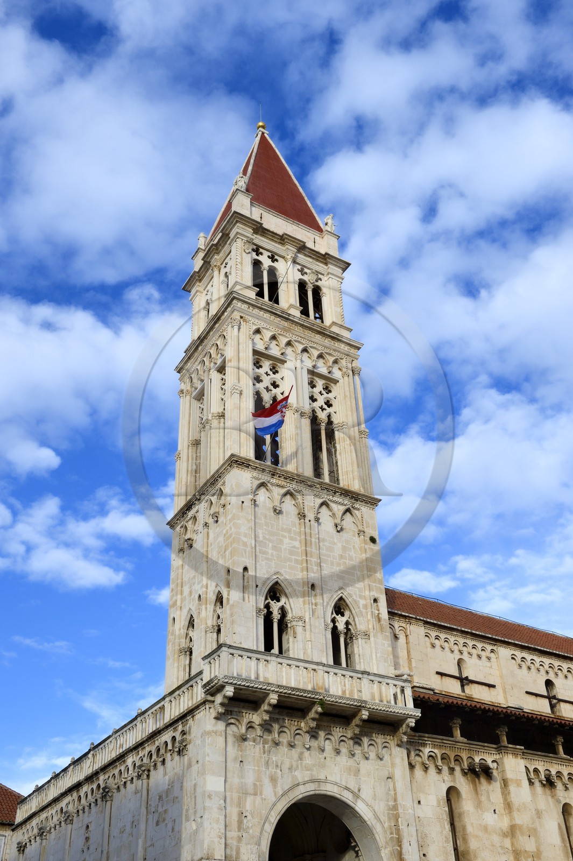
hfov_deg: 37.8
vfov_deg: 54.5
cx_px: 286
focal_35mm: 35
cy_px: 430
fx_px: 836
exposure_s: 1/160
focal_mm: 35
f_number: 14
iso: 200
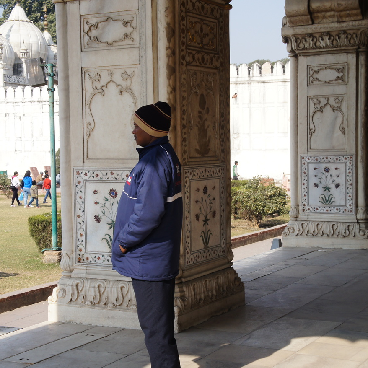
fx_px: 806
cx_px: 185
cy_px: 197
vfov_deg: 25.7
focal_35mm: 67
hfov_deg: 25.7
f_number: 13
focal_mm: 32
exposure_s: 1/160
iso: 200
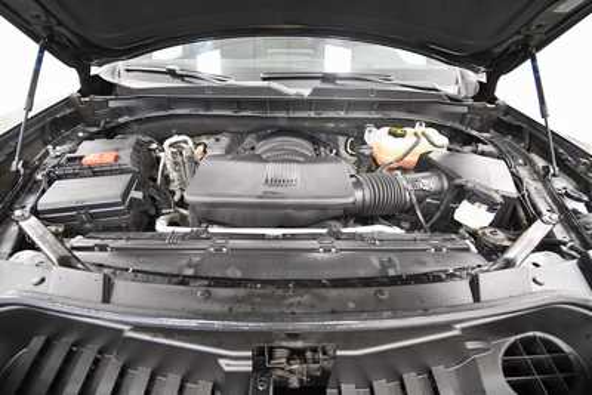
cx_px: 296
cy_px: 198
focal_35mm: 15
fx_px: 247
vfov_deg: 77.4
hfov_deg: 100.4
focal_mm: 10
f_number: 4.5
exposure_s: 1/100
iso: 3200
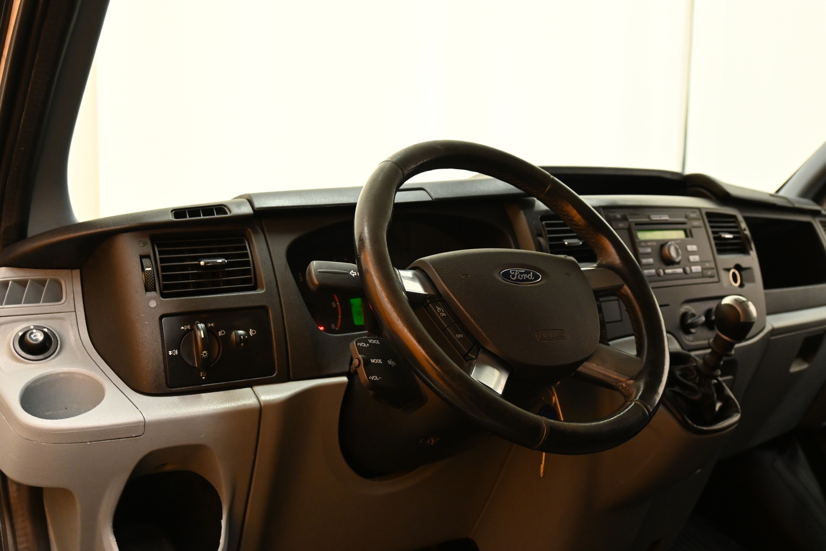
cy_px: 279
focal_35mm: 36
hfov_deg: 53.7
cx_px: 427
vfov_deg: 37.3
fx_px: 816
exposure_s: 1/30
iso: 1400
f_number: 4
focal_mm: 21
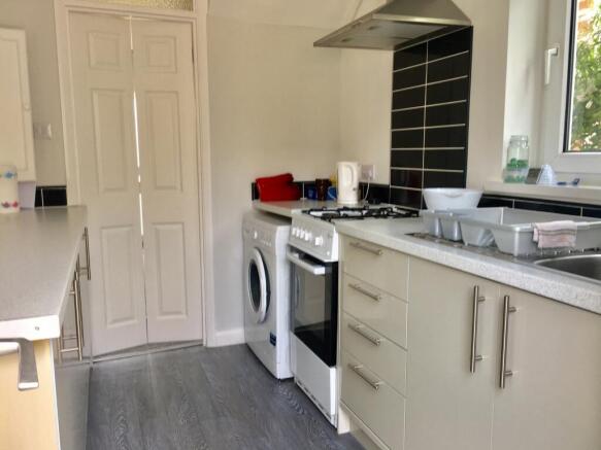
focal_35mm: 29
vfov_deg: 48.2
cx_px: 300
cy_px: 225
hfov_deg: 61.7
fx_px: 503
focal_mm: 4.15
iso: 32
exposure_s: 1/50
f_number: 2.2
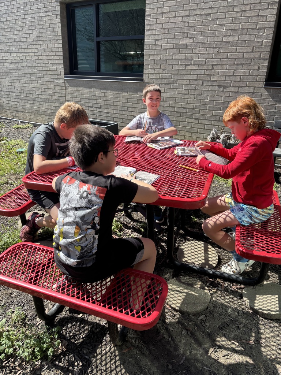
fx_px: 281
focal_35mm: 26
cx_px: 140
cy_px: 188
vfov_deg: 67.3
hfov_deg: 53.1
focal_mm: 5.96
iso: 50
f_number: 1.6
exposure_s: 1/961
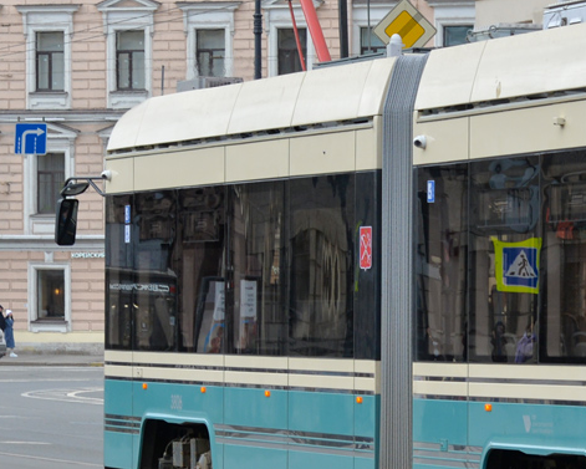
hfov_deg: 8.6
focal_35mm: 224
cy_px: 73
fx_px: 3886
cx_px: 628
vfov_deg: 6.9
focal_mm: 75
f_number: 7.1
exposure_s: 1/400
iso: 200
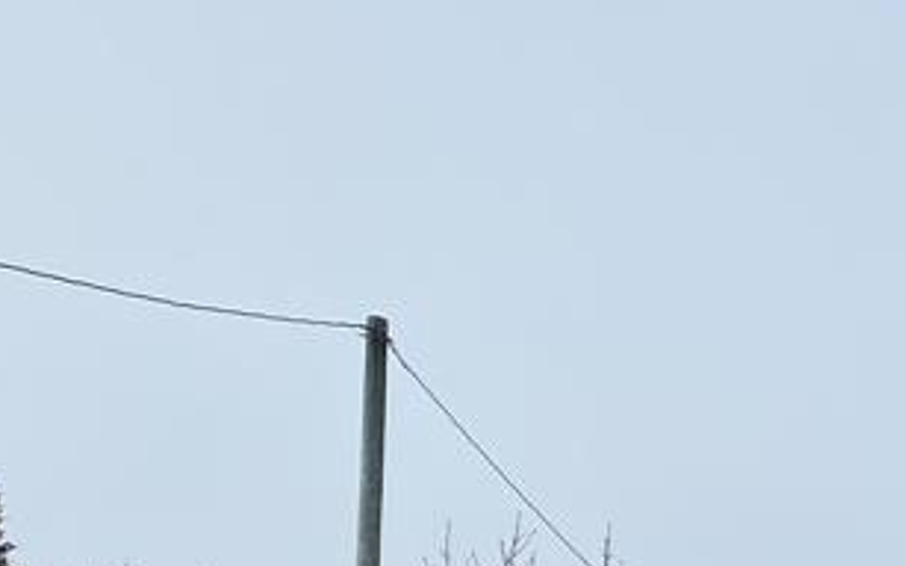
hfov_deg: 20.3
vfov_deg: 12.9
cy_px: 1005
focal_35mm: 92
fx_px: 2270
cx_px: 1232
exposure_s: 1/5236
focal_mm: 4.25
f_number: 1.8
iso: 32
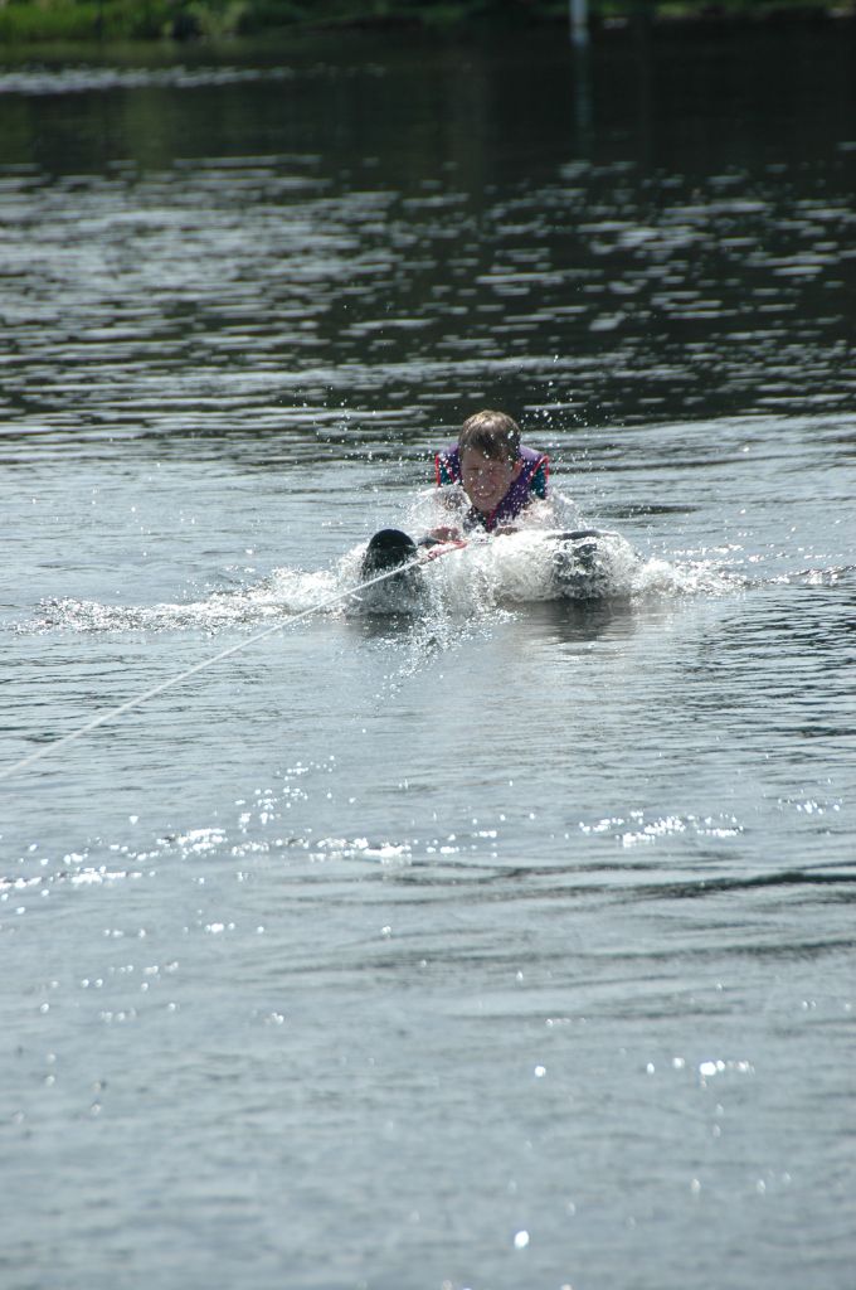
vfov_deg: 6.9
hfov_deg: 4.6
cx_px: 428
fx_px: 10728
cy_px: 645
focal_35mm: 300
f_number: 6.3
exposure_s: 1/640
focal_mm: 200
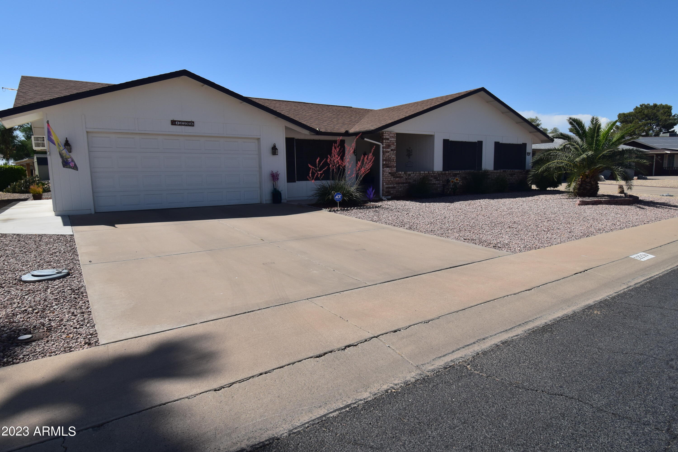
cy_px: 226
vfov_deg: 59.5
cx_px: 339
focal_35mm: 21
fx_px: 395
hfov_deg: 81.2
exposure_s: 1/500
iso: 360
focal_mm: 14
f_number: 11
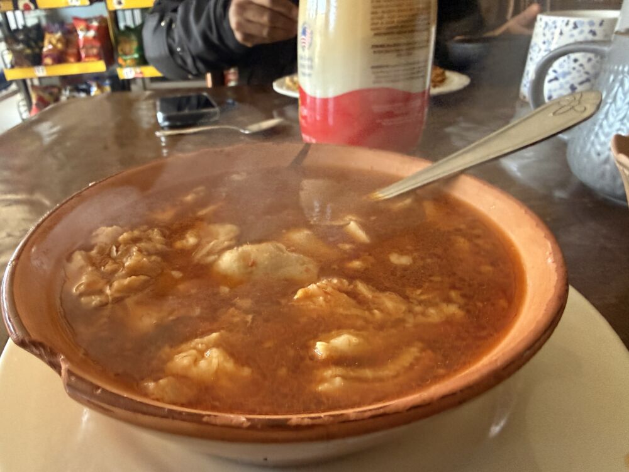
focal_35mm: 24
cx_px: 314
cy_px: 236
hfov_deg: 71.6
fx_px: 436
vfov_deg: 56.8
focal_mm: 2.22
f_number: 2.2
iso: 800
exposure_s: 1/60
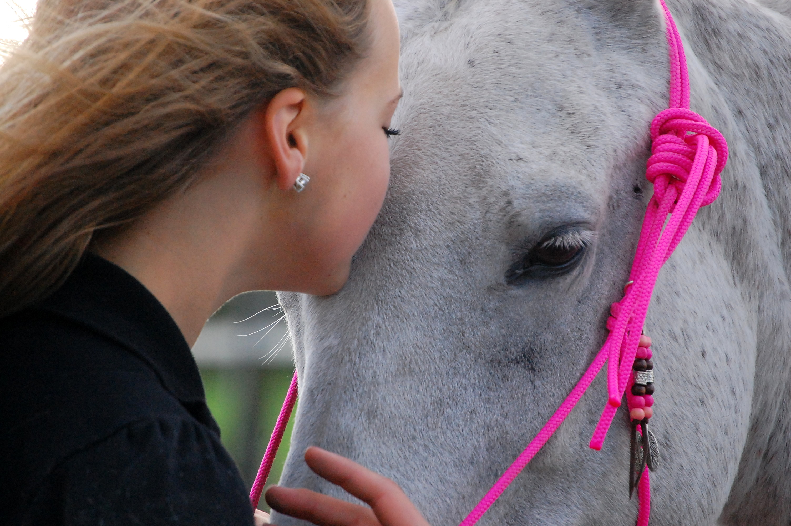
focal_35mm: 300
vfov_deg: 4.6
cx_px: 396
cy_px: 263
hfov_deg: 6.9
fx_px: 6586
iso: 1600
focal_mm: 200
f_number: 5.6
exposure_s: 1/1600
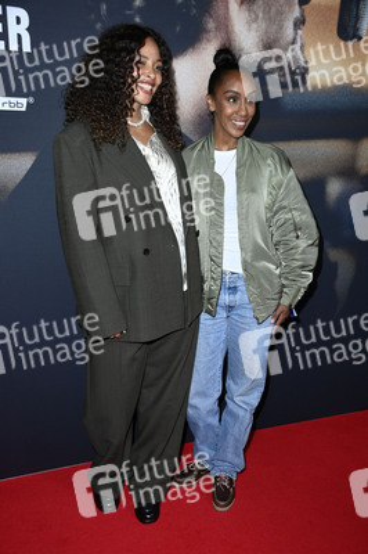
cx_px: 184
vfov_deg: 46.4
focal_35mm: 42
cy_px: 277
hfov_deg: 31.8
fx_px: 645
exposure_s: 1/250
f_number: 5.6
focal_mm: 42
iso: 1000
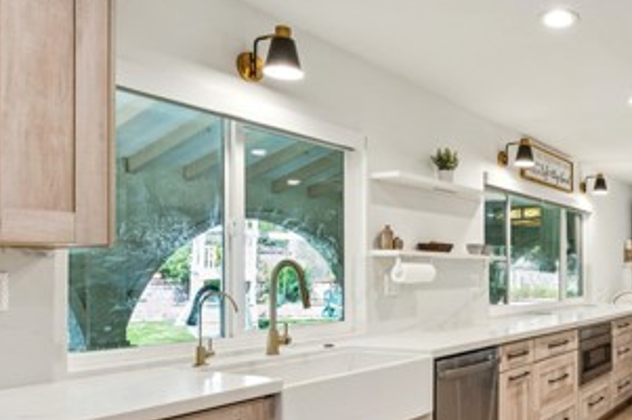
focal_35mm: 34
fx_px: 596
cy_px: 281
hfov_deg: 51.3
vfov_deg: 38.3
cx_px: 531
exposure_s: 1/3.33
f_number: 13
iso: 100
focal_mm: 16
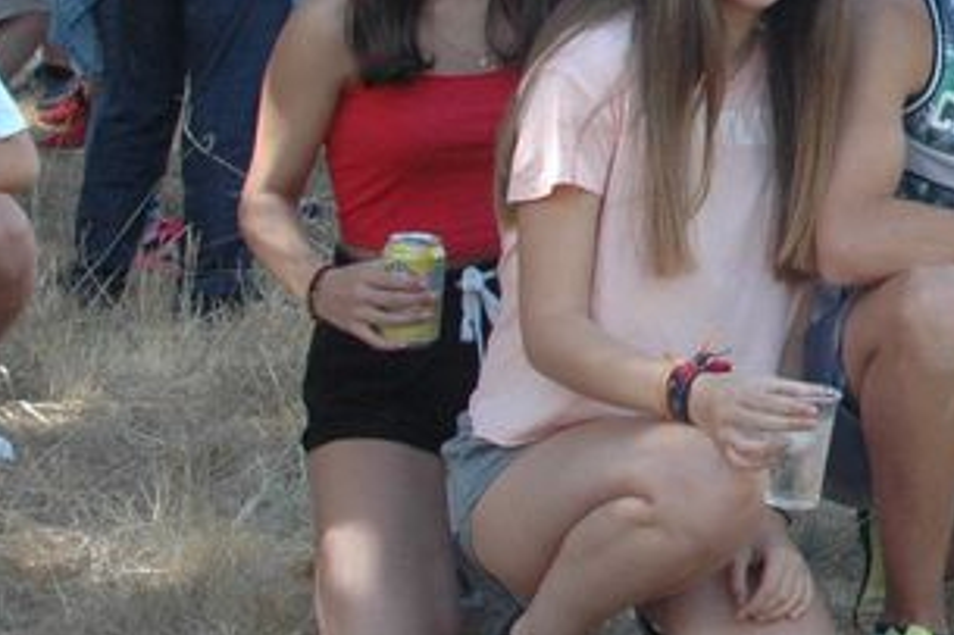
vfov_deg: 12.1
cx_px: 1420
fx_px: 2966
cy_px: -20
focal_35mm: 112
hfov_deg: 16.7
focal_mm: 24
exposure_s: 1/200
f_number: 7.1
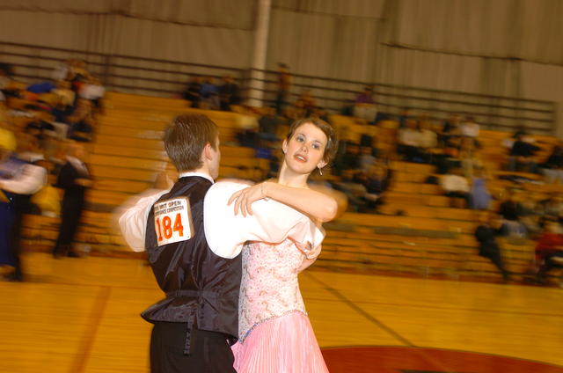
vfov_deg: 25.6
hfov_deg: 37.9
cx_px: 282
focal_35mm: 52
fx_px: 819
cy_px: 186
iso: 320
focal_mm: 35
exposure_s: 1/25
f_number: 4
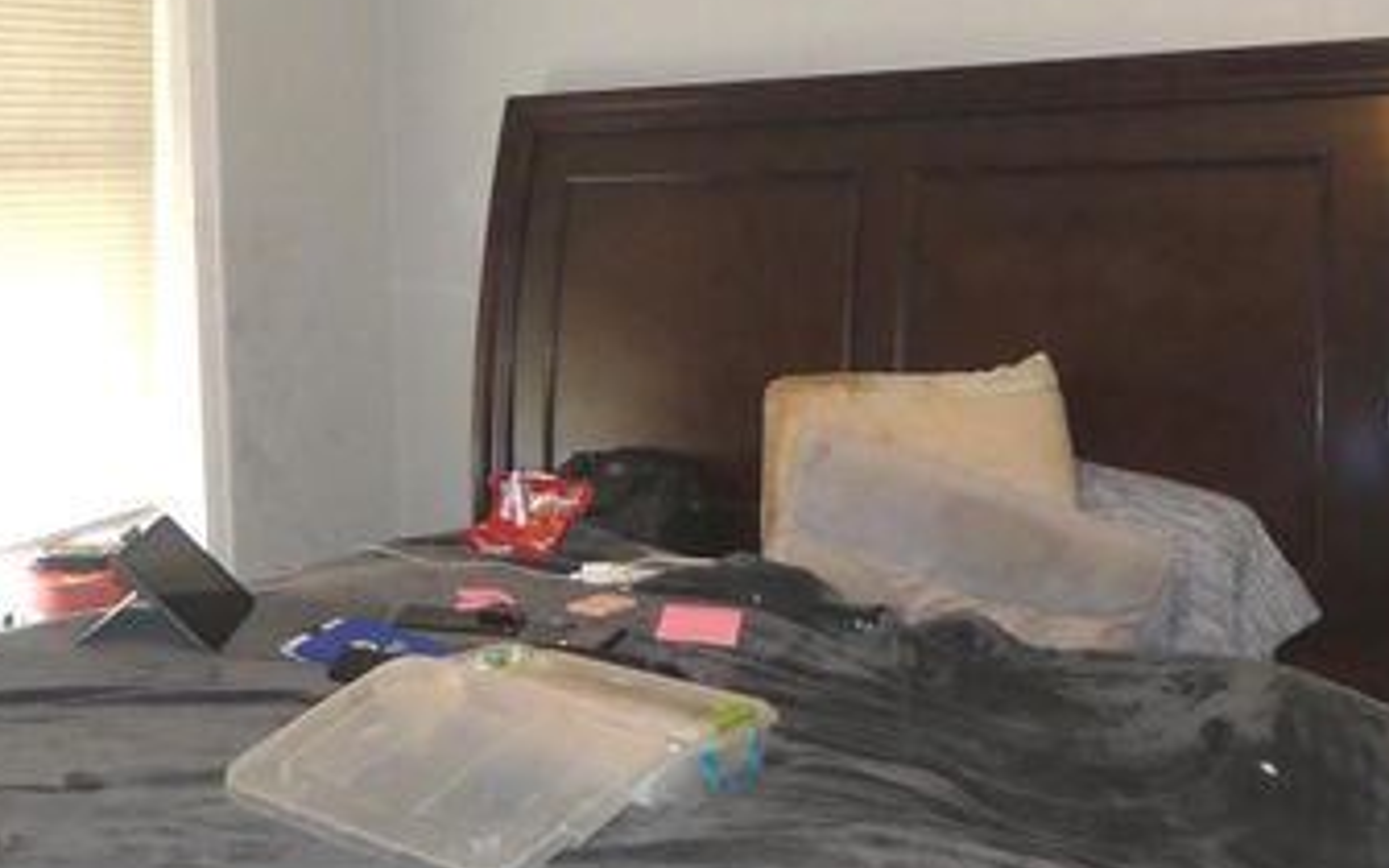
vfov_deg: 28.1
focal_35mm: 45
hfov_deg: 42.9
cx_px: 339
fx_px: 1703
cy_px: 192
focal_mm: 4.3
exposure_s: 1/60
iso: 800
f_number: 3.3
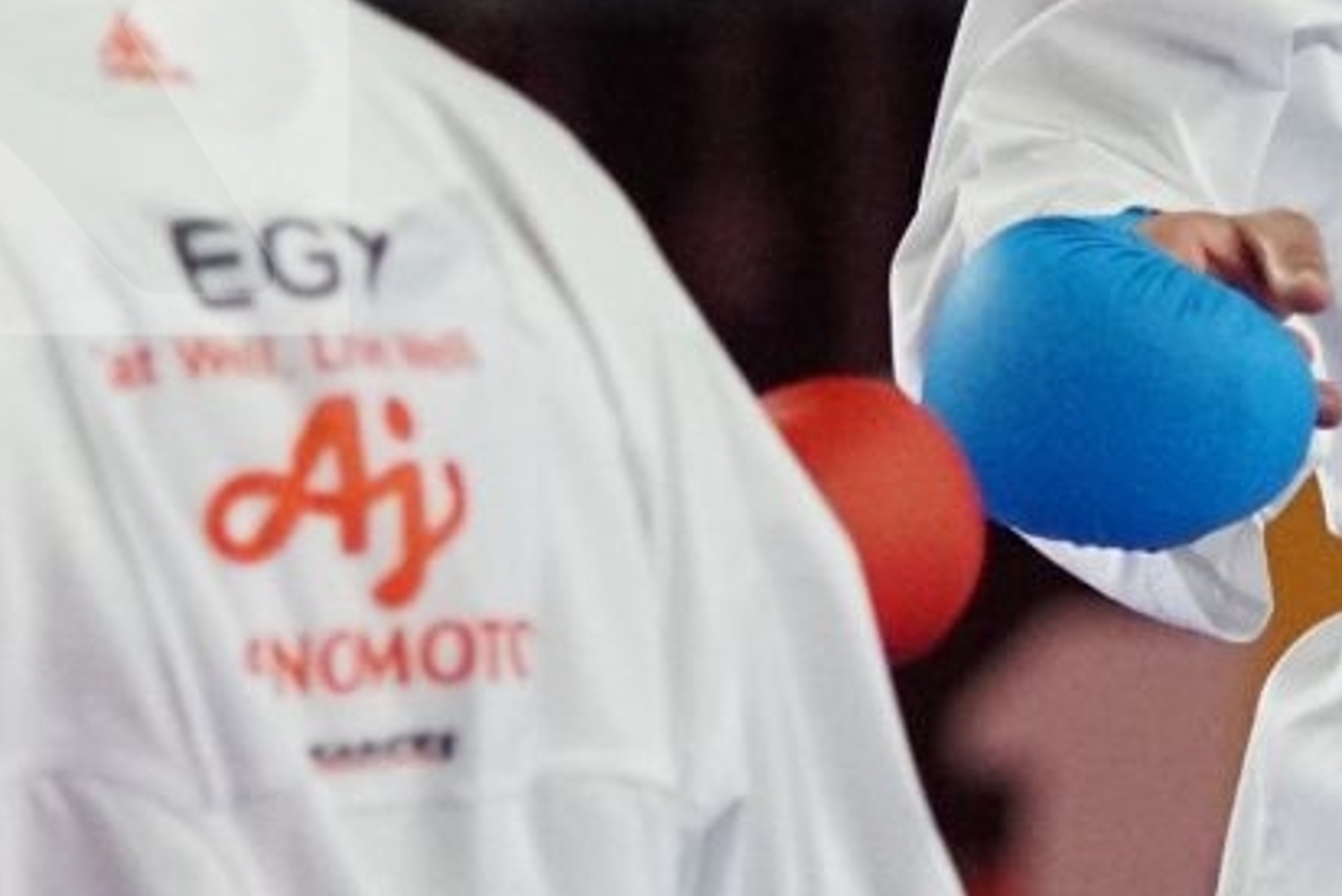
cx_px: 1150
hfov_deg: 2.1
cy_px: 39
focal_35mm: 983
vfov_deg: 1.4
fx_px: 36655
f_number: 2.8
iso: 3200
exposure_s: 1/2000
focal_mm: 150
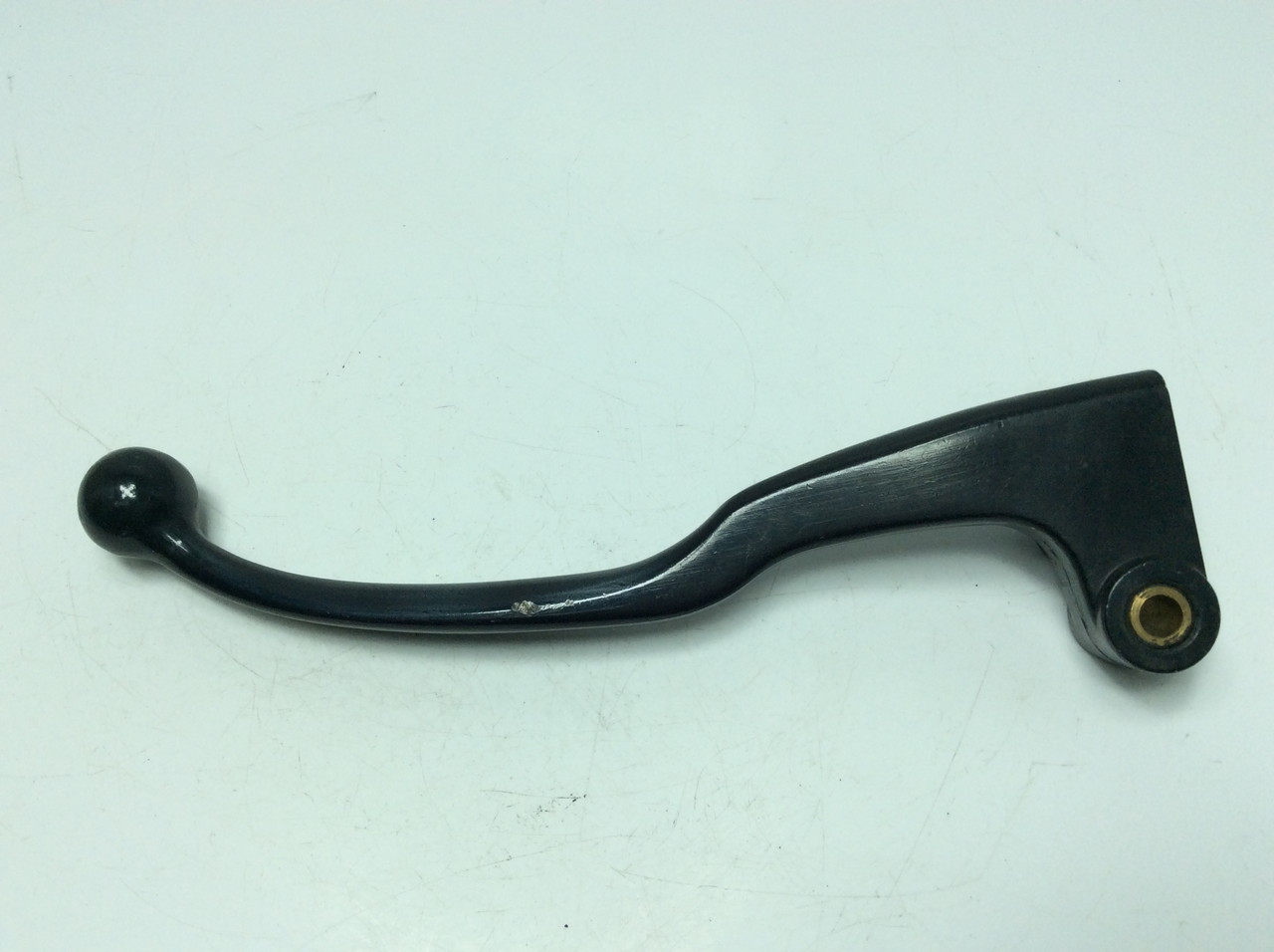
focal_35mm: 32
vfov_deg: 44.1
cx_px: 637
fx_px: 1176
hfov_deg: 56.9
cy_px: 476
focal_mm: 3.3
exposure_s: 1/615
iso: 32
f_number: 2.4
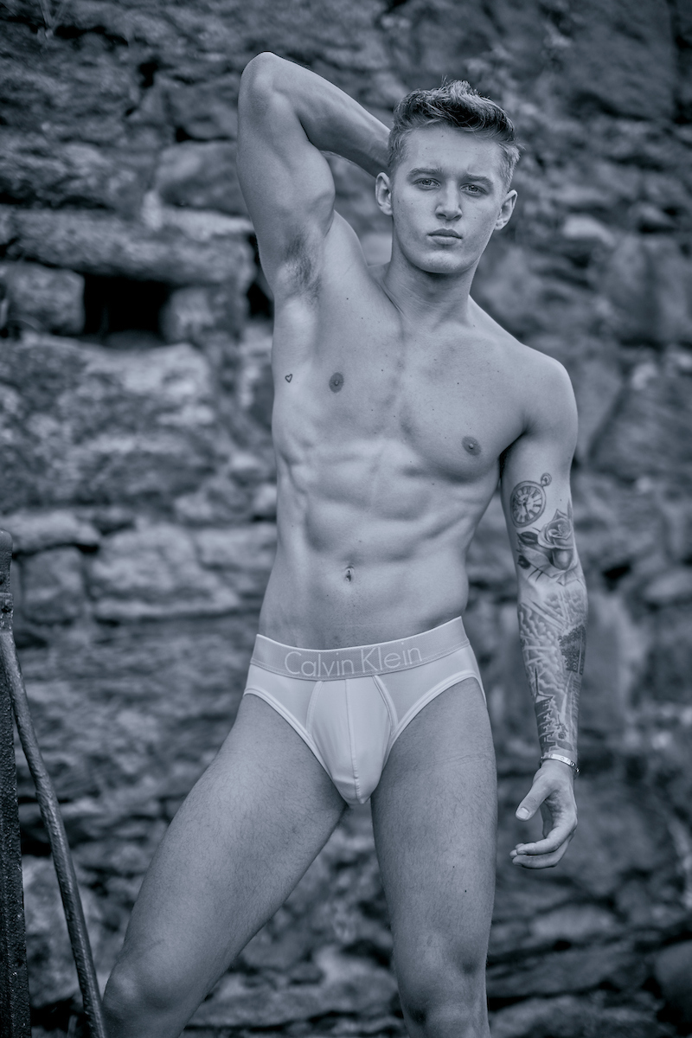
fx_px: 2451
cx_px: 346
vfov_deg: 23.9
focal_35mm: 85
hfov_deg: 16.1
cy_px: 519
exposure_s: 1/1000
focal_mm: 85
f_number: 1.4
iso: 100
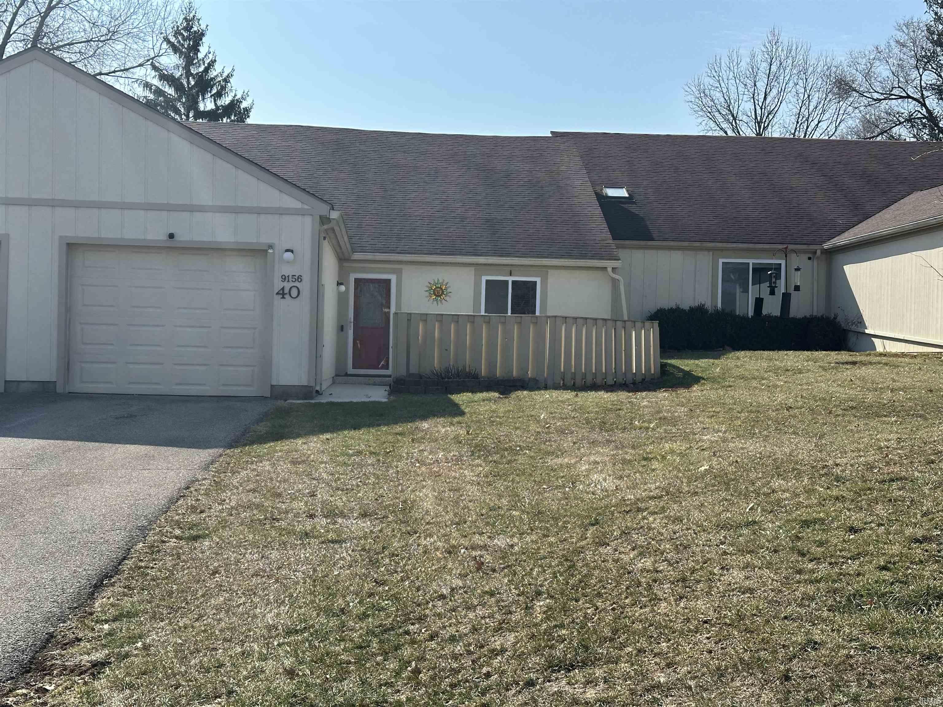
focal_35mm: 48
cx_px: 472
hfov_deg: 39.7
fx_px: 1308
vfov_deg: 30.3
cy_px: 354
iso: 64
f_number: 1.78
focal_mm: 6.86
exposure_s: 1/3731
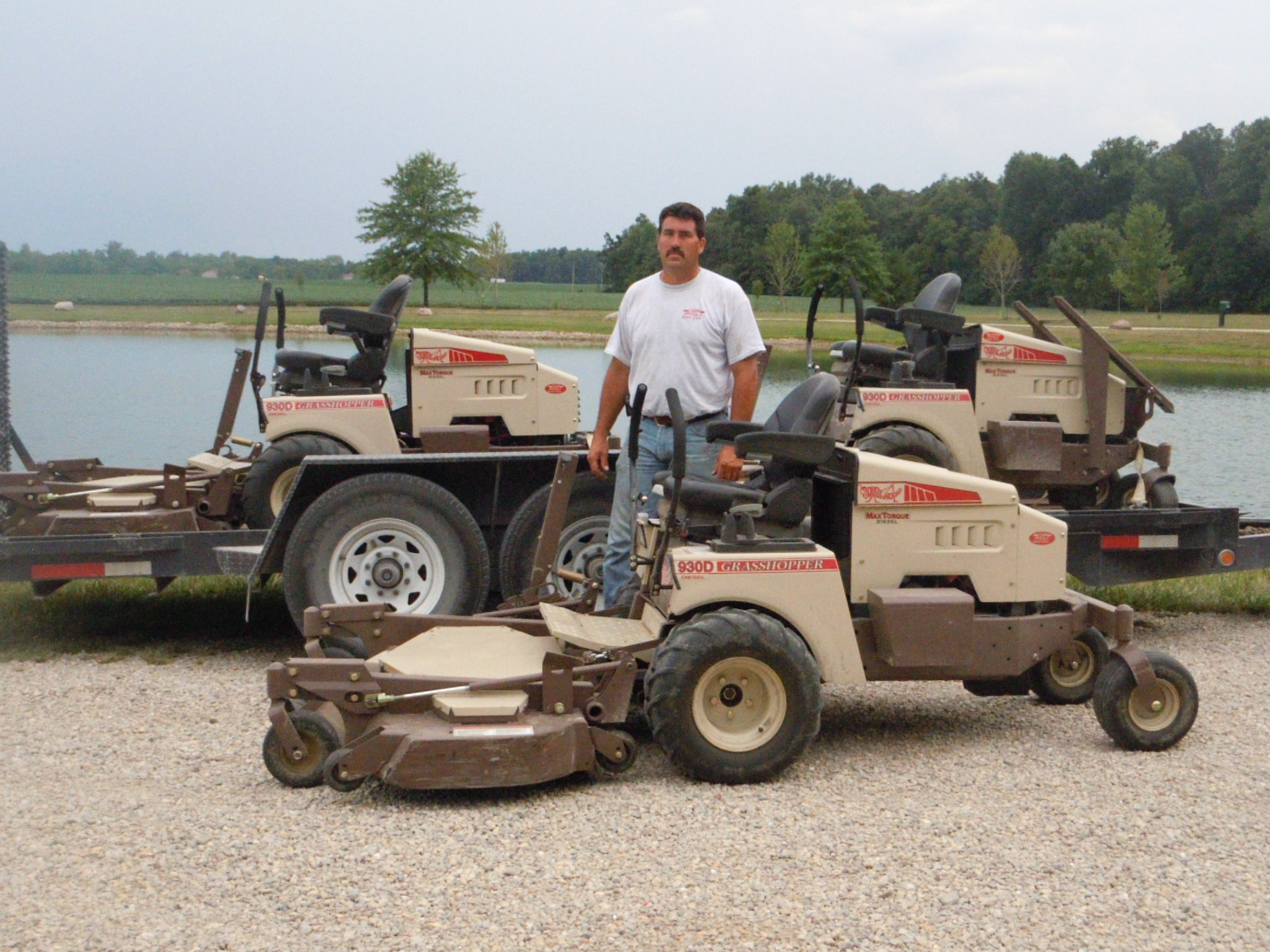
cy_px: 476
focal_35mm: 45
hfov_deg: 42.1
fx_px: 1651
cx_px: 635
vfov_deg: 32.2
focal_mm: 8.1
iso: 1250
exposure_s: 1/250
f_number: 4.6
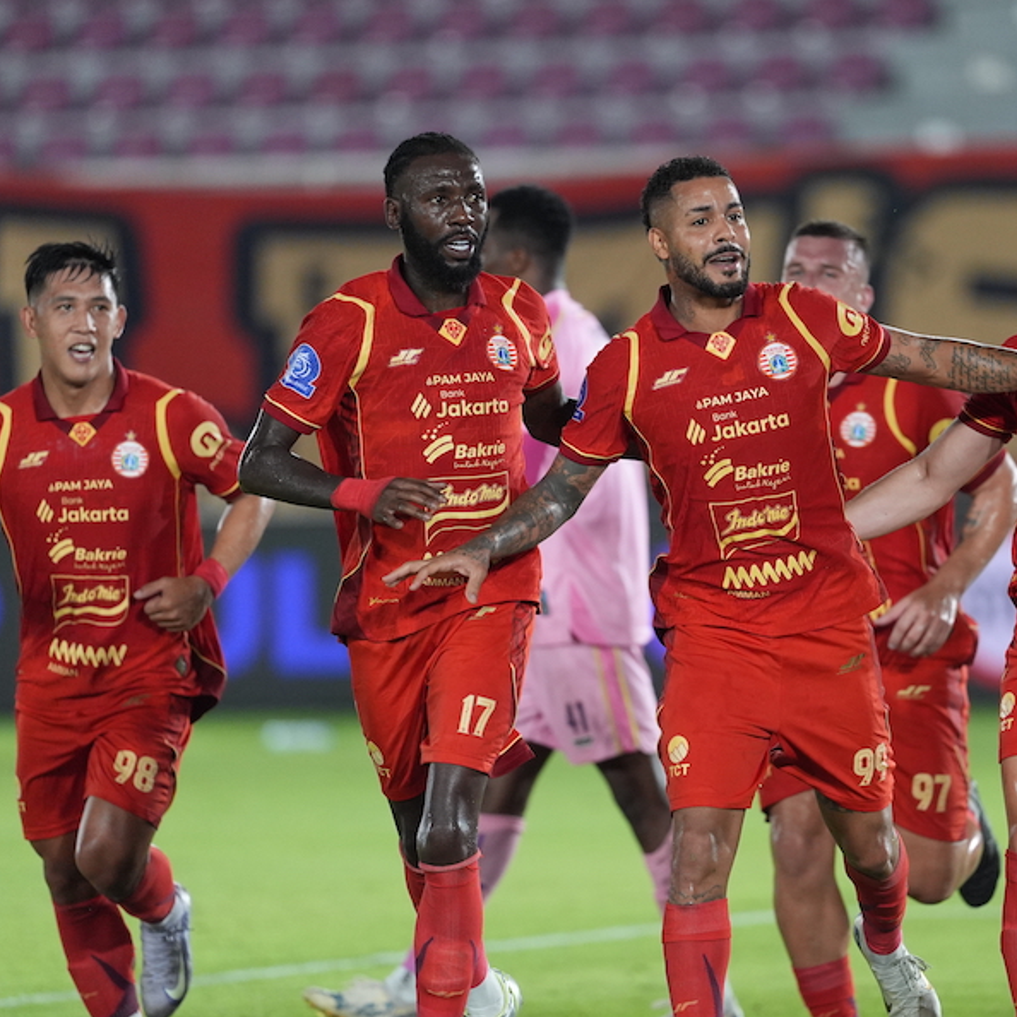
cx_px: 782
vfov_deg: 4.1
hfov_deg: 4.1
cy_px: 520
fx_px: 14260
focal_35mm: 429
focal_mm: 300
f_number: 2.8
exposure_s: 1/1250
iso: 2500
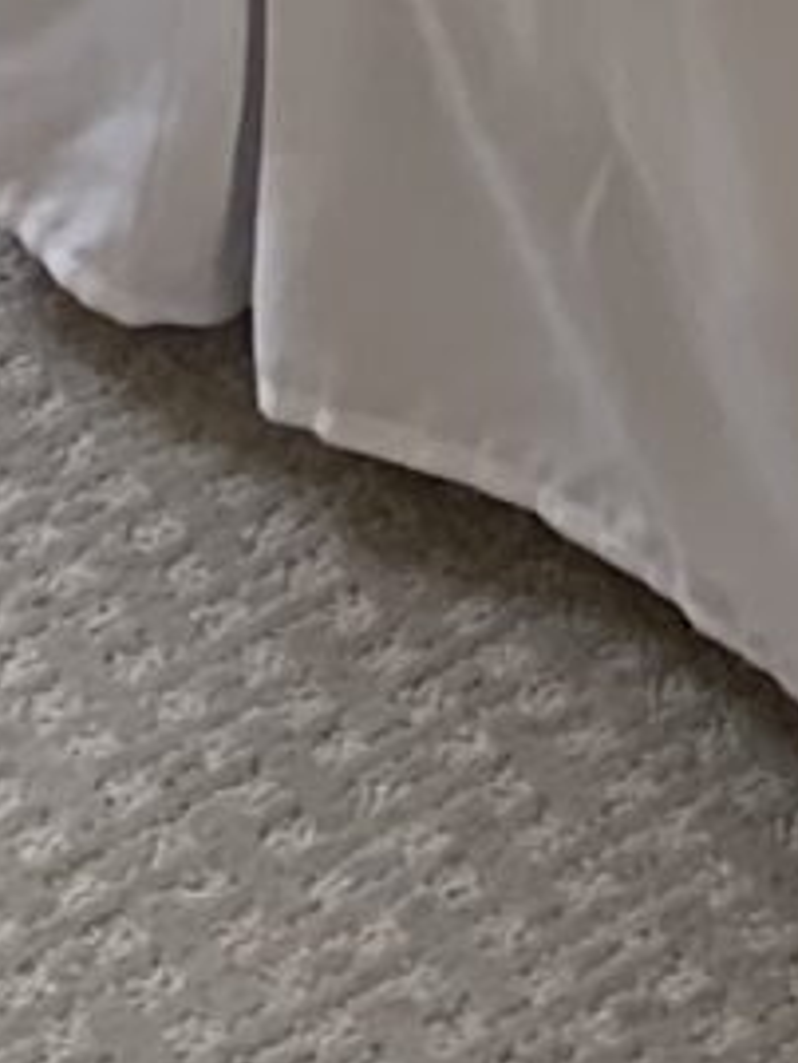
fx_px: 6204
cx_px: 2560
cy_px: -2827
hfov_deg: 6.6
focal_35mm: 202
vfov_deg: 7.6
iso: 50
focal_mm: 4.25
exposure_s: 1/120
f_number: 1.8
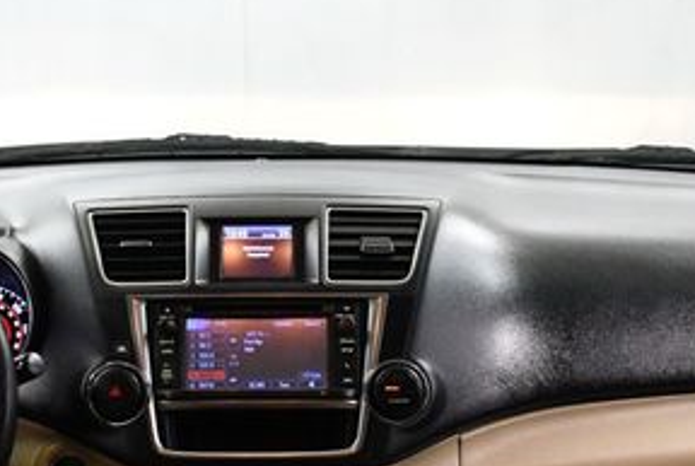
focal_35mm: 80
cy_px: 345
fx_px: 1547
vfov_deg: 17.0
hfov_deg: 25.3
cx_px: 263
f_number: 3.5
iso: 2800
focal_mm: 18
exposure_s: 1/125
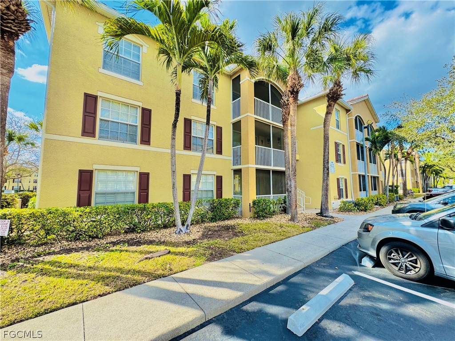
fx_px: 184
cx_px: 228
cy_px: 170
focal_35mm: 14
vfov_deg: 85.7
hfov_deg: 102.1
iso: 40
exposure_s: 1/244
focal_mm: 2.22
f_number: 2.2
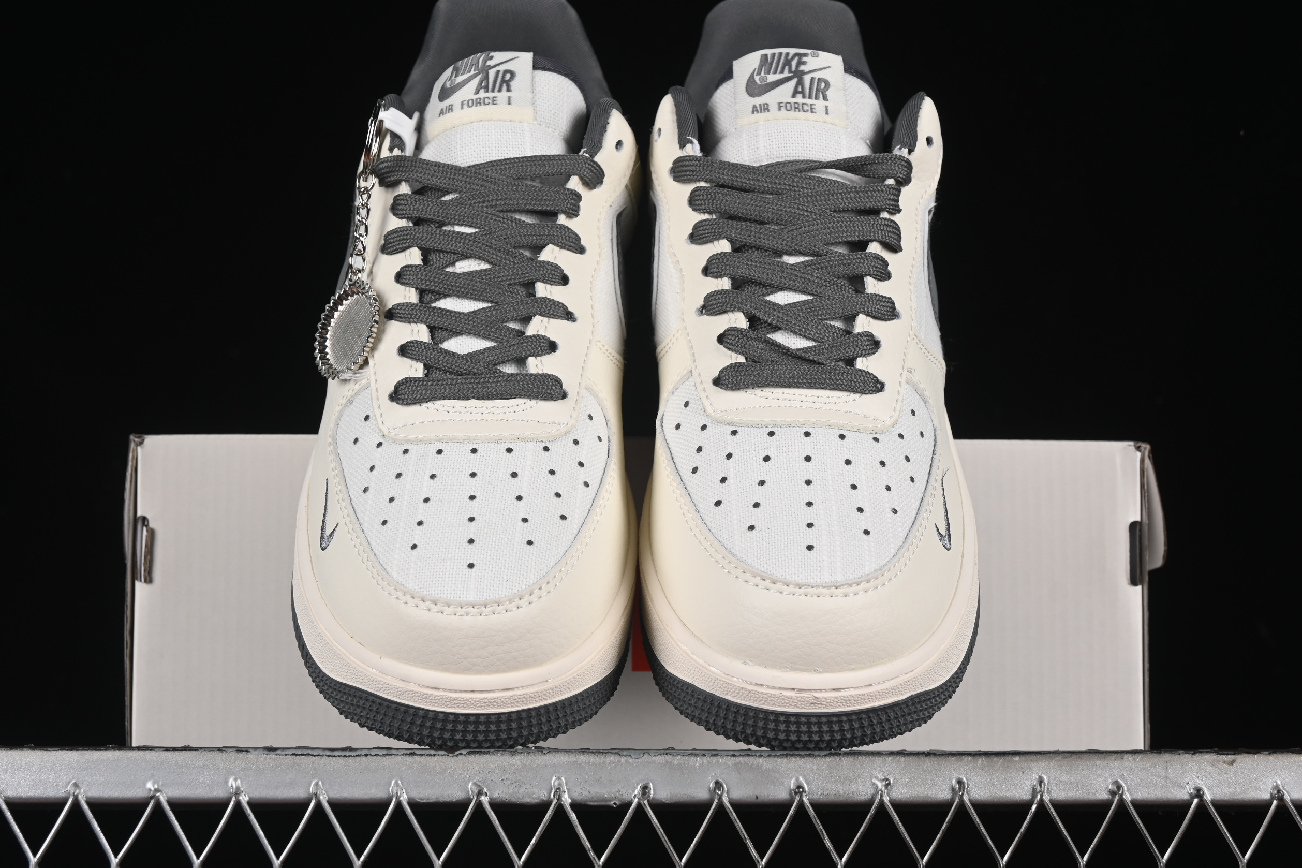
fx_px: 3001
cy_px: 453
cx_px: 644
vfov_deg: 16.5
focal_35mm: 83
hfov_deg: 24.5
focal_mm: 50
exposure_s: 1/100
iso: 160
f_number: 8
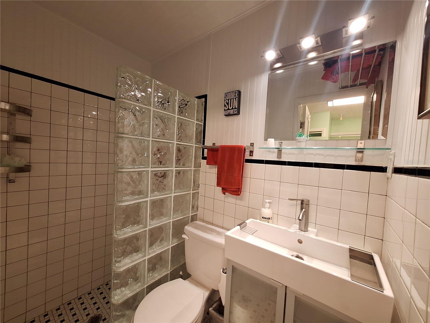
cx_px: 215
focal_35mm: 13
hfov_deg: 106.2
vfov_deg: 89.9
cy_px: 162
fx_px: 161
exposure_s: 1/40
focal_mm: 1.74
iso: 200
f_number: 2.2
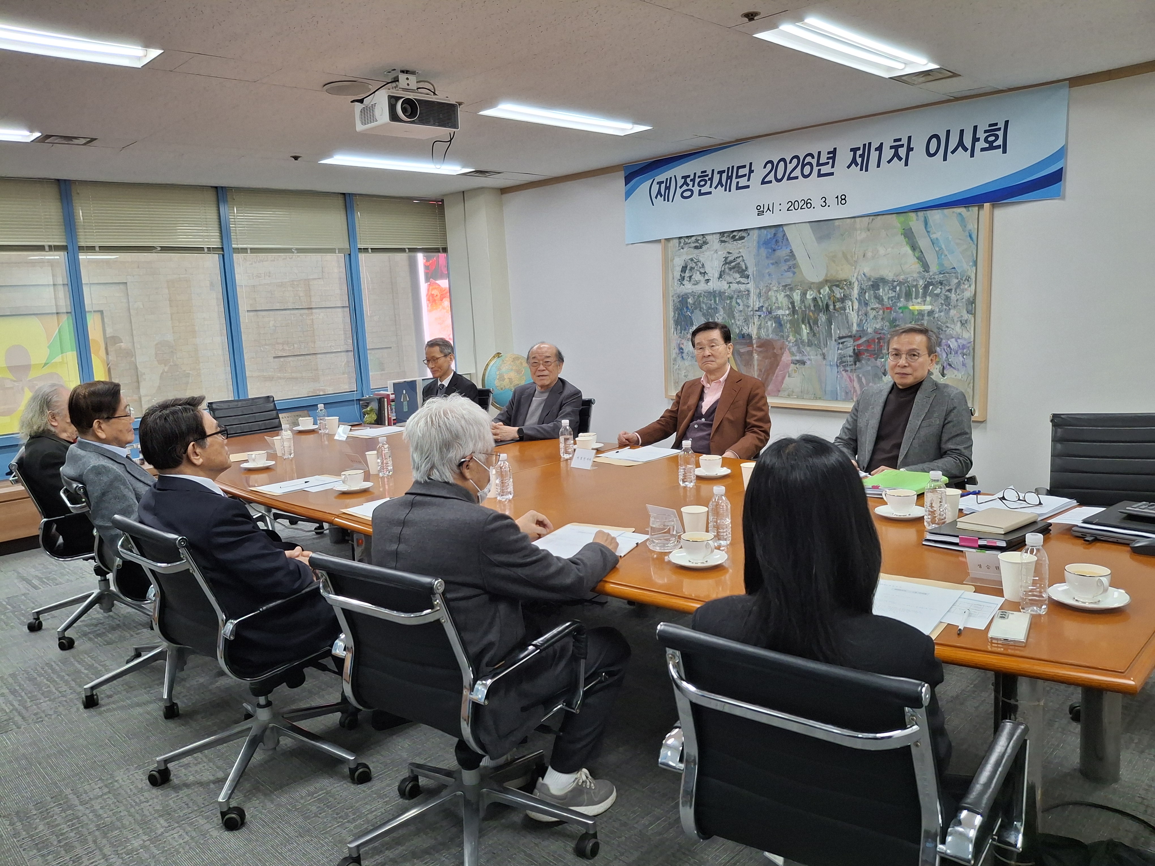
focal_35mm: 25
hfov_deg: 69.4
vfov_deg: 54.9
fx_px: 834
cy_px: 433
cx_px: 578
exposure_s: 1/120
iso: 160
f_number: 1.8
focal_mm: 4.69
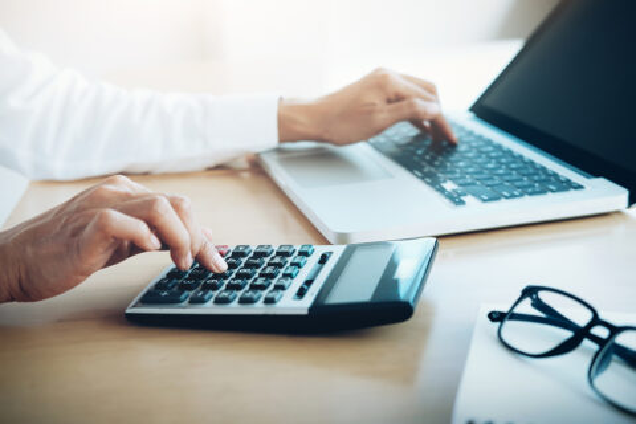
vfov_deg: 25.5
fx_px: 936
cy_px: 212
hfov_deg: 37.5
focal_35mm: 53
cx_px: 318
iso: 250
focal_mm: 35
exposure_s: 1/180
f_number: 3.2
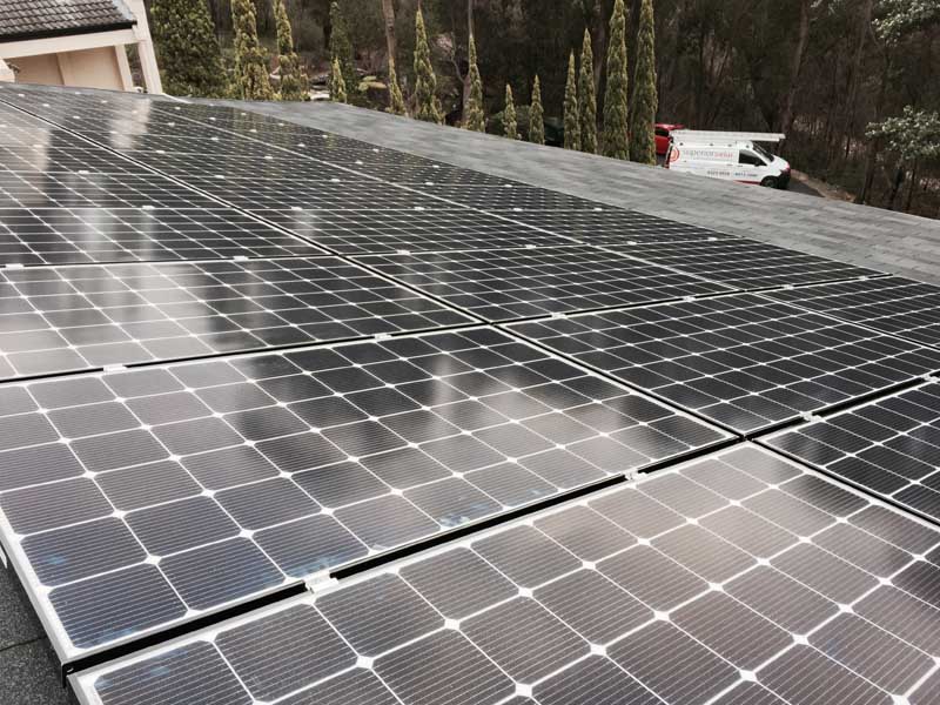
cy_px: 352
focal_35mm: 29
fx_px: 787
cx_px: 470
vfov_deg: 48.2
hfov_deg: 61.7
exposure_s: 1/60
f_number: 2.2
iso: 32
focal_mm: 4.15
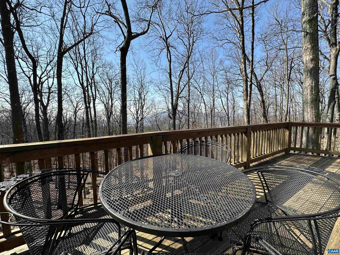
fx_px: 138
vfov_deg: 85.7
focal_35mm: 14
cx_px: 170
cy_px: 128
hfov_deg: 102.1
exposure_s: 1/1072
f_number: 2.2
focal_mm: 2.22
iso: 40
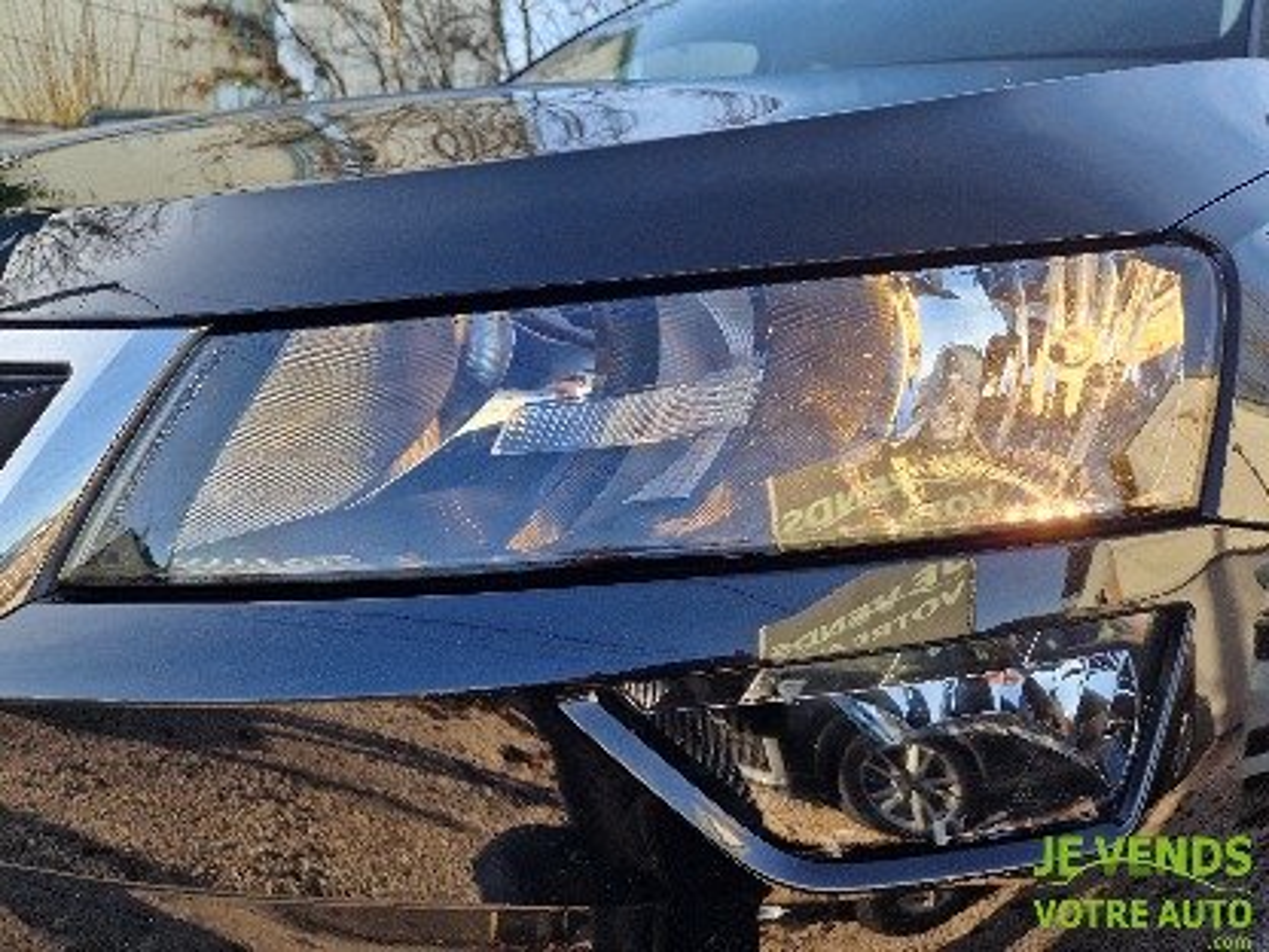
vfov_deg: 58.9
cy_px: 476
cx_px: 634
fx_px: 843
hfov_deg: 73.9
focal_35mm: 23
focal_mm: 5.4
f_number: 1.8
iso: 50
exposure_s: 1/333
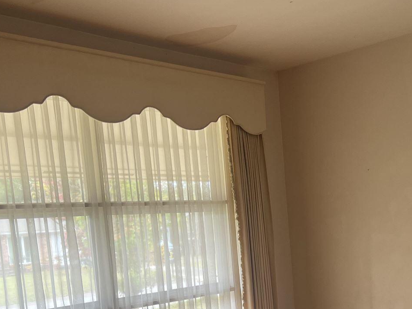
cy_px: 294
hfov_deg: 34.3
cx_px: 237
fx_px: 666
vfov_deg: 25.1
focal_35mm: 56
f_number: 1.5
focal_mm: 5.7
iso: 50
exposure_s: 1/120
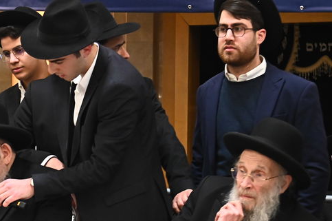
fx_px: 1870
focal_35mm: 203
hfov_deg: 10.0
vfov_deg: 6.8
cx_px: -43
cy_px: 139
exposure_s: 1/125
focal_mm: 70
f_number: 5
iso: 3200
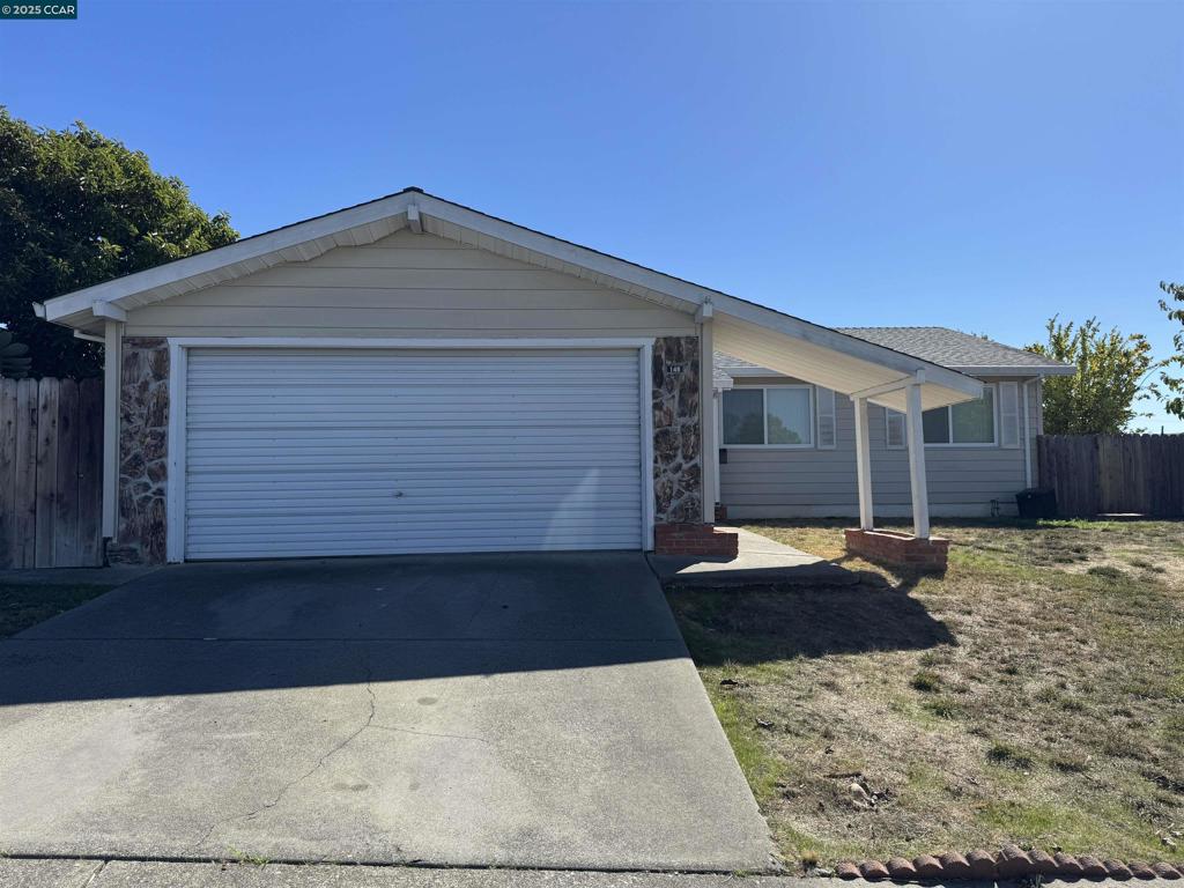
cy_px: 444
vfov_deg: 56.8
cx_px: 592
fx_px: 821
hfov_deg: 71.6
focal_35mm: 24
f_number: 1.78
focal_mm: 6.76
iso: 80
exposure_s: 1/4310
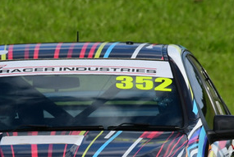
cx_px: 51
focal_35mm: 2018
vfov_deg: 0.7
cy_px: 125
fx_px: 13137
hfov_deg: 1.0
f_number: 13
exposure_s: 1/640
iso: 500
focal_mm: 480
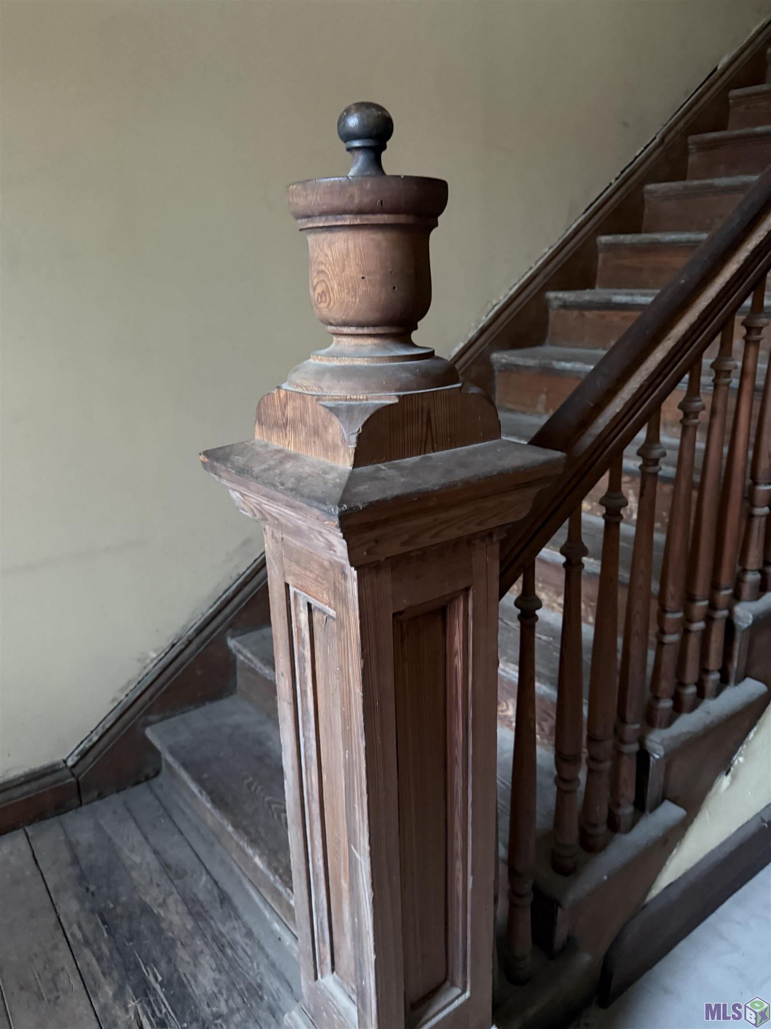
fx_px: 713
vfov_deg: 71.6
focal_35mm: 24
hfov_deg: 56.8
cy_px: 514
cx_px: 386
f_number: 1.78
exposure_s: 1/30
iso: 1000
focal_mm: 6.76
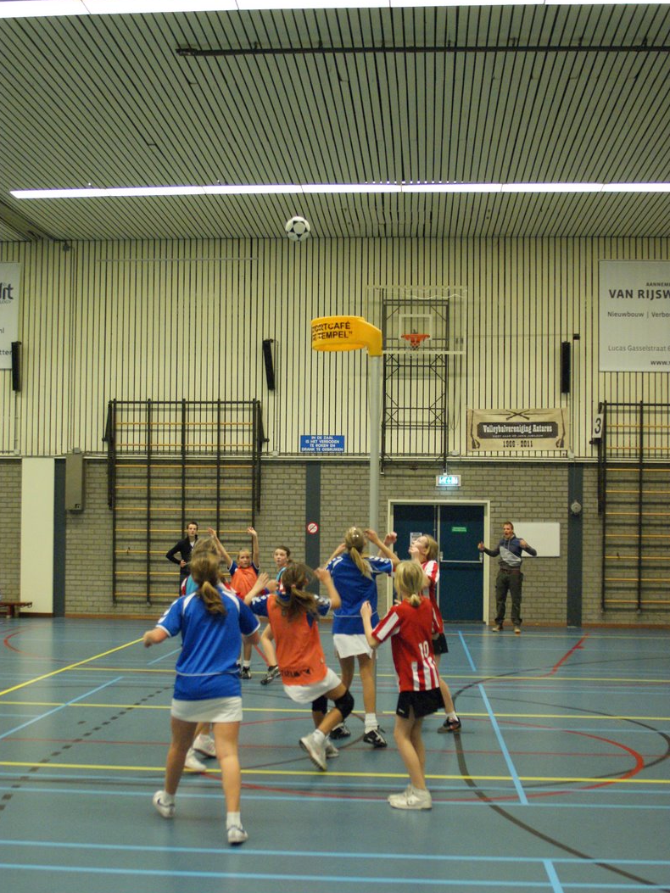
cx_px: 336
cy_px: 497
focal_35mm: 46
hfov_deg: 31.5
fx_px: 1187
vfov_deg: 41.2
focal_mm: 28
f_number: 2.8
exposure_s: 1/125
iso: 1600
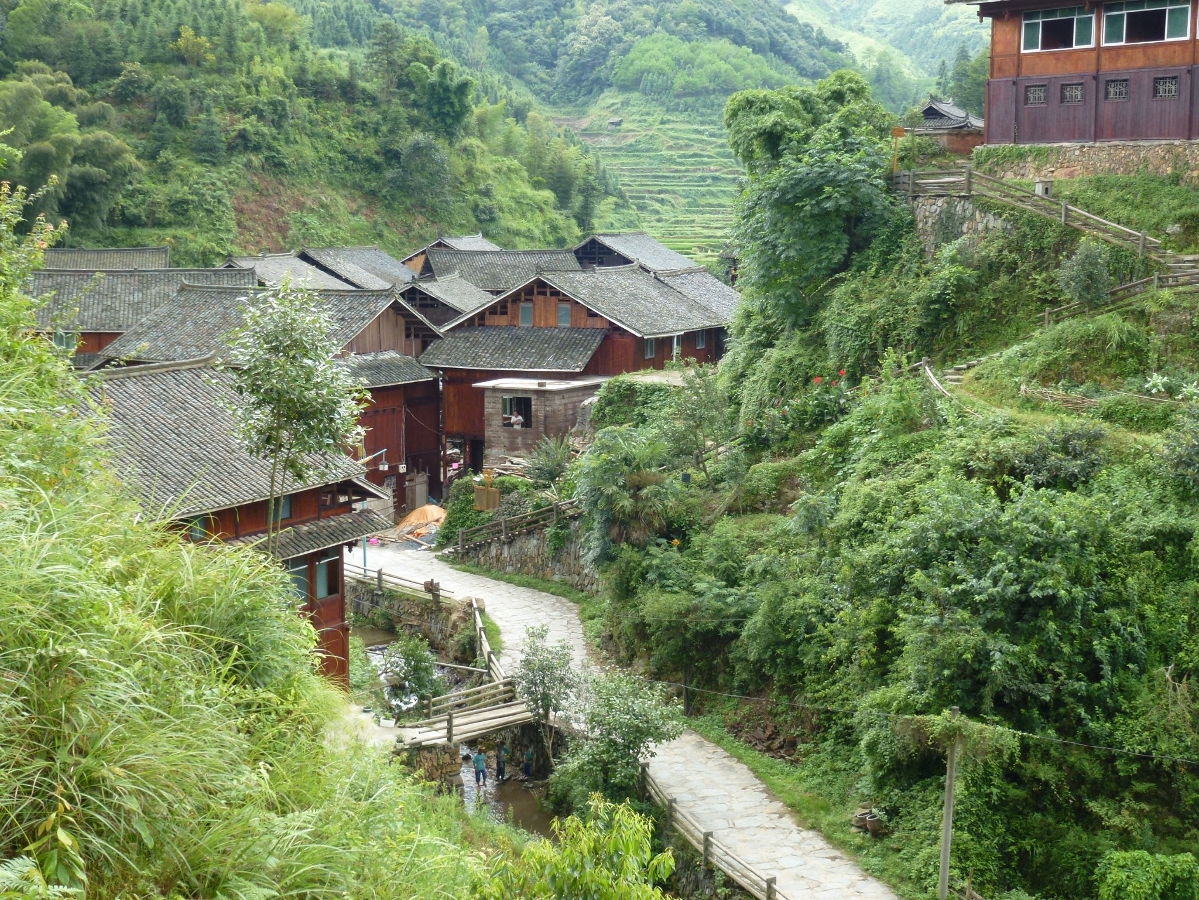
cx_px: 600
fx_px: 1697
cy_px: 450
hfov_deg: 38.9
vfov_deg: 29.7
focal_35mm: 49
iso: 100
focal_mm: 8.7
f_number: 4.1
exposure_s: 1/80
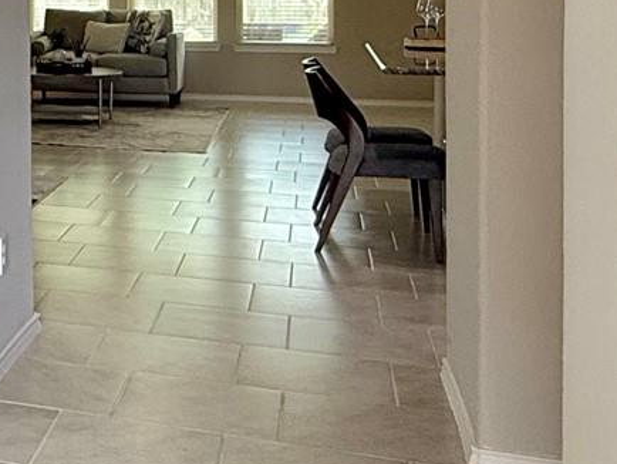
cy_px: 6
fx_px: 1177
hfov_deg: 24.0
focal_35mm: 66
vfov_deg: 21.5
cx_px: -273
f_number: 2.2
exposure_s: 1/120
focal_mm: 2.22
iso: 100
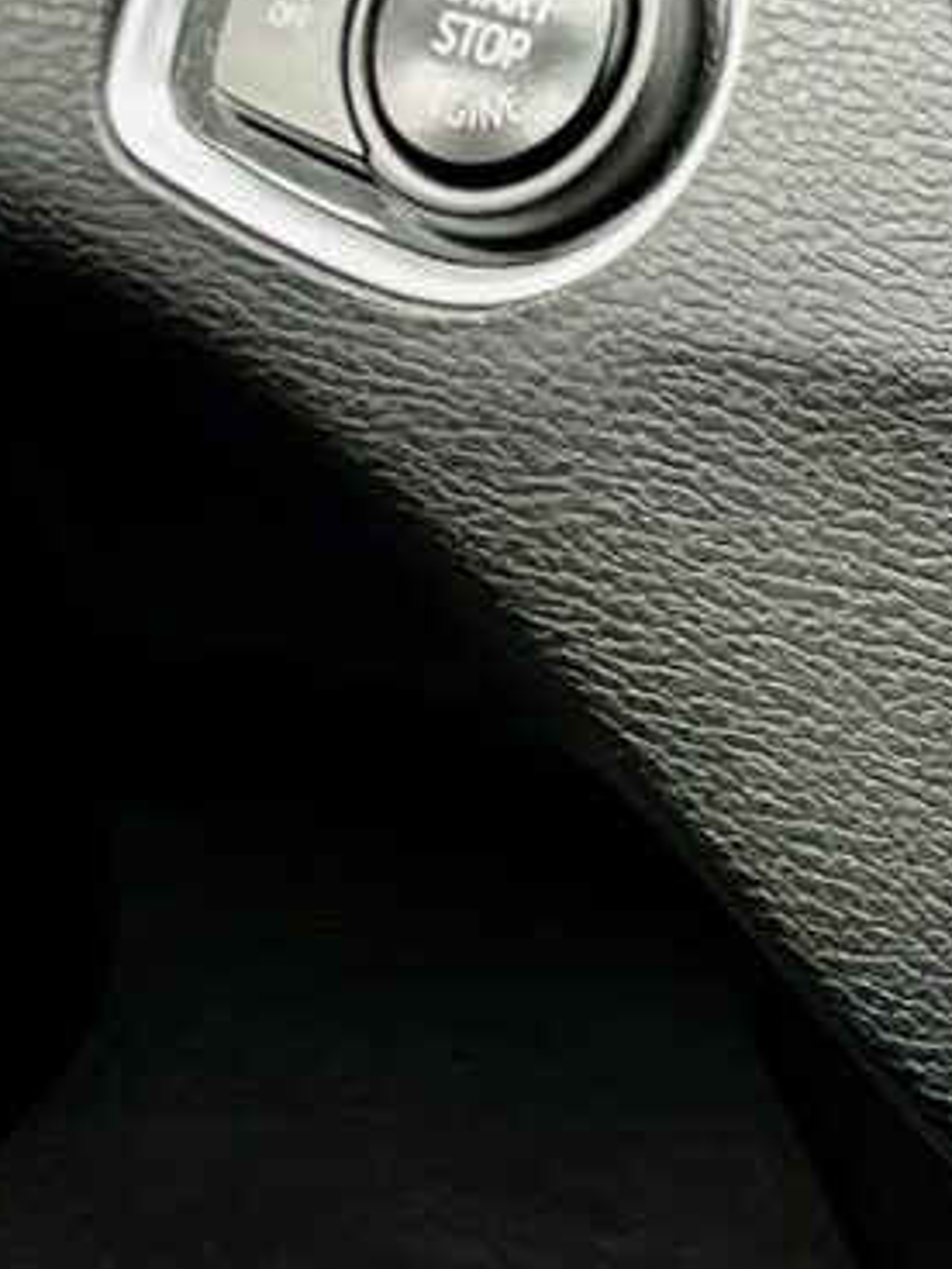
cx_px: 2549
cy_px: 1324
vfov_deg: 10.8
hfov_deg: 7.5
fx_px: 6637
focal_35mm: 181
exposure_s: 1/100
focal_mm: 5.7
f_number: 1.5
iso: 64
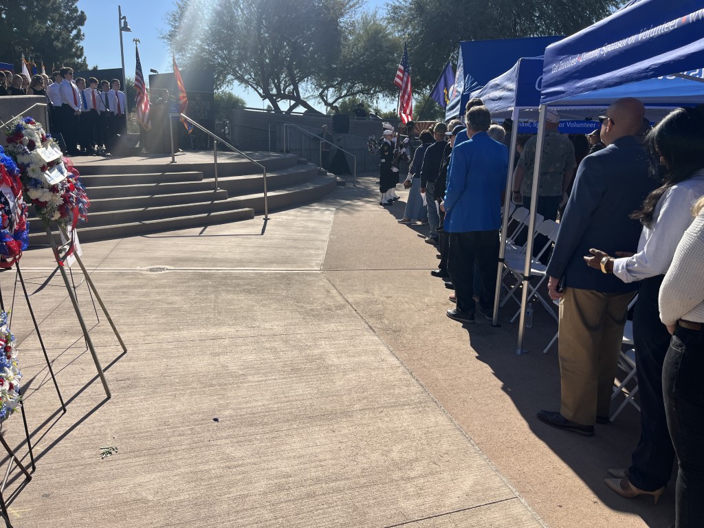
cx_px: 352
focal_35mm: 26
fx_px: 529
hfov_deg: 67.3
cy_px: 264
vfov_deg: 53.1
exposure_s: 1/4854
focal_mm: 5.1
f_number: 1.6
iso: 50
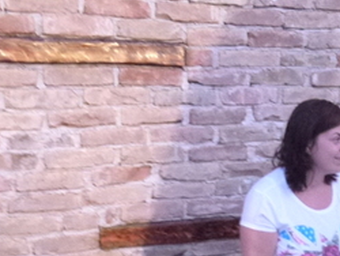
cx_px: 420
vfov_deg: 18.0
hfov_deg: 22.3
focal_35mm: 80
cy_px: 257
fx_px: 787
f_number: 3.1
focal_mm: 4.5
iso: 800
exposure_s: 1/15
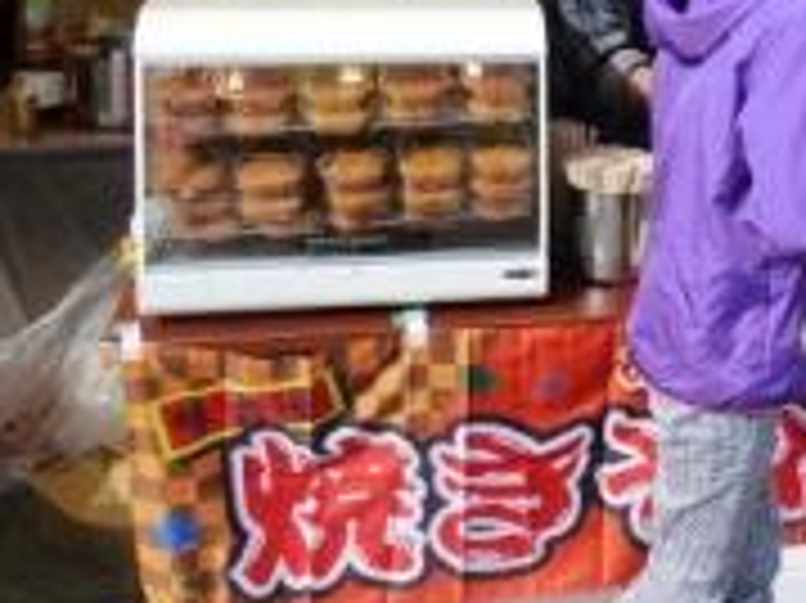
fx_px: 1396
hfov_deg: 30.6
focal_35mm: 60
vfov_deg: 23.2
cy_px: -32
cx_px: 747
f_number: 4
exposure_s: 1/500
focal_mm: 4.3
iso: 160
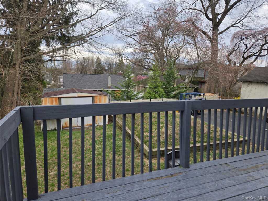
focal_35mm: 23
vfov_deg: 58.9
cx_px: 134
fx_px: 178
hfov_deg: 73.9
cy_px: 100
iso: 25
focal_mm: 5.4
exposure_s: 1/321
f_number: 1.8
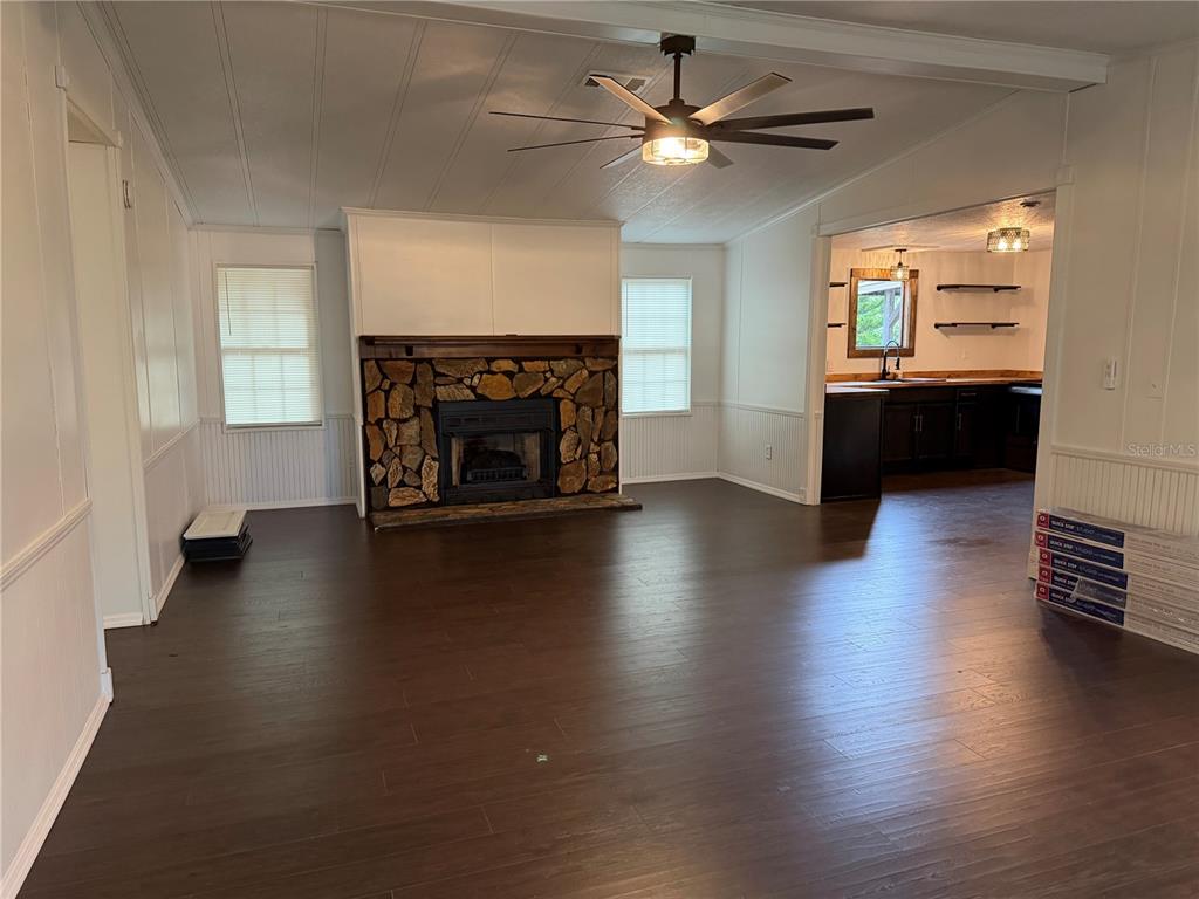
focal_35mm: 24
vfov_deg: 56.8
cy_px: 450
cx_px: 600
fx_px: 831
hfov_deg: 71.6
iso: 640
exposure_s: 1/60
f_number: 1.78
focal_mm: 6.76
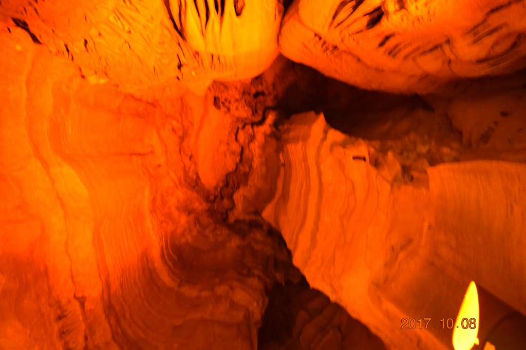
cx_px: 263
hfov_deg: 67.4
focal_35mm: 27
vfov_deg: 47.9
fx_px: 394
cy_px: 175
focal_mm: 18
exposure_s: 1/2
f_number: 3.5
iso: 3200
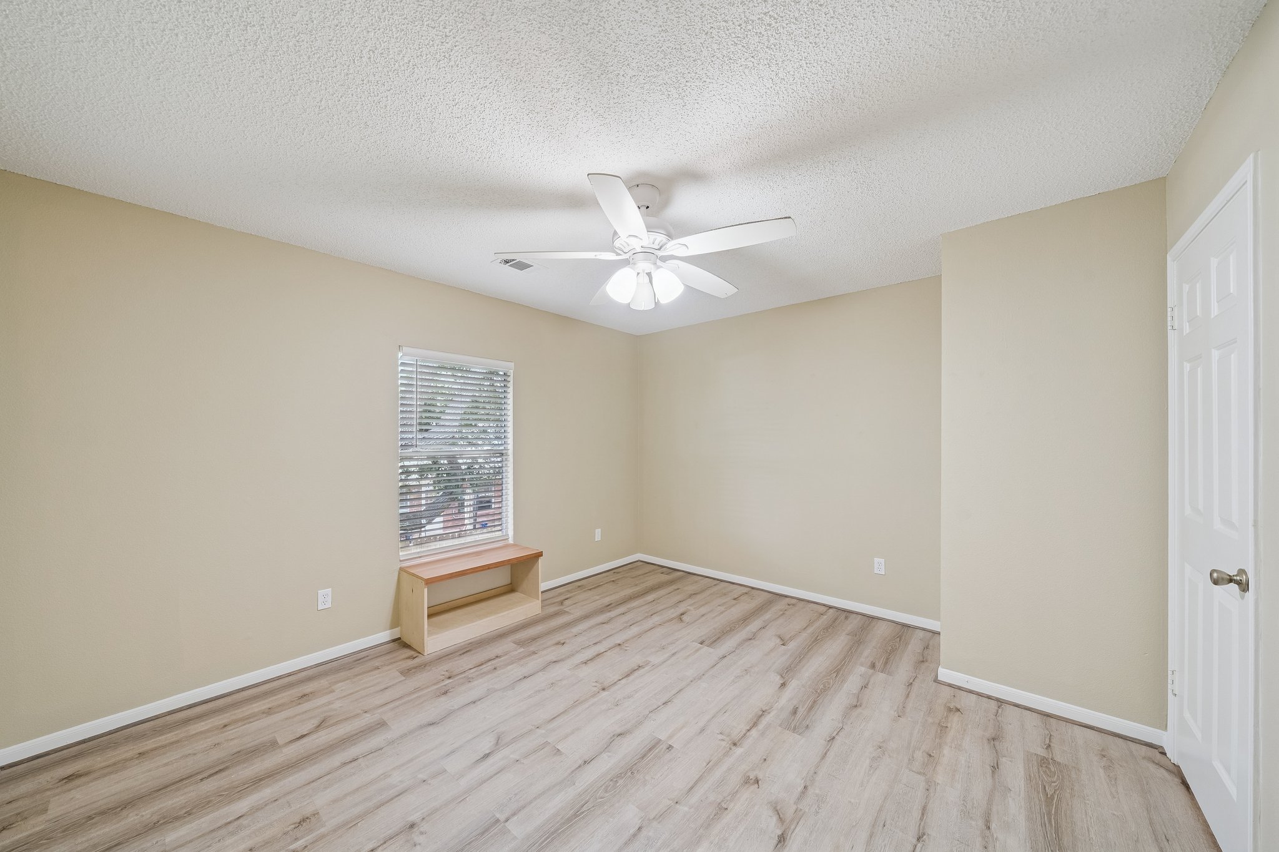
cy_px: 426
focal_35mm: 12
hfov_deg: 112.6
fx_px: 426
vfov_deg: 90.0
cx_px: 640
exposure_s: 1/10
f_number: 8
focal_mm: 12
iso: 640
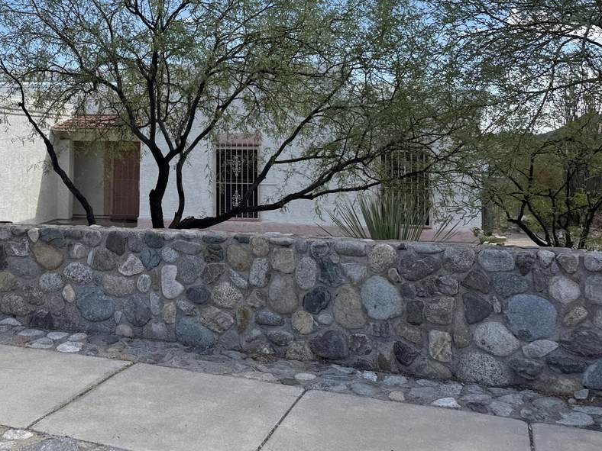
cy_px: 116
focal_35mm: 39
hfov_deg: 46.8
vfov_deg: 36.0
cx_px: 183
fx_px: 678
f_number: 1.78
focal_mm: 6.76
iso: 80
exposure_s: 1/3279
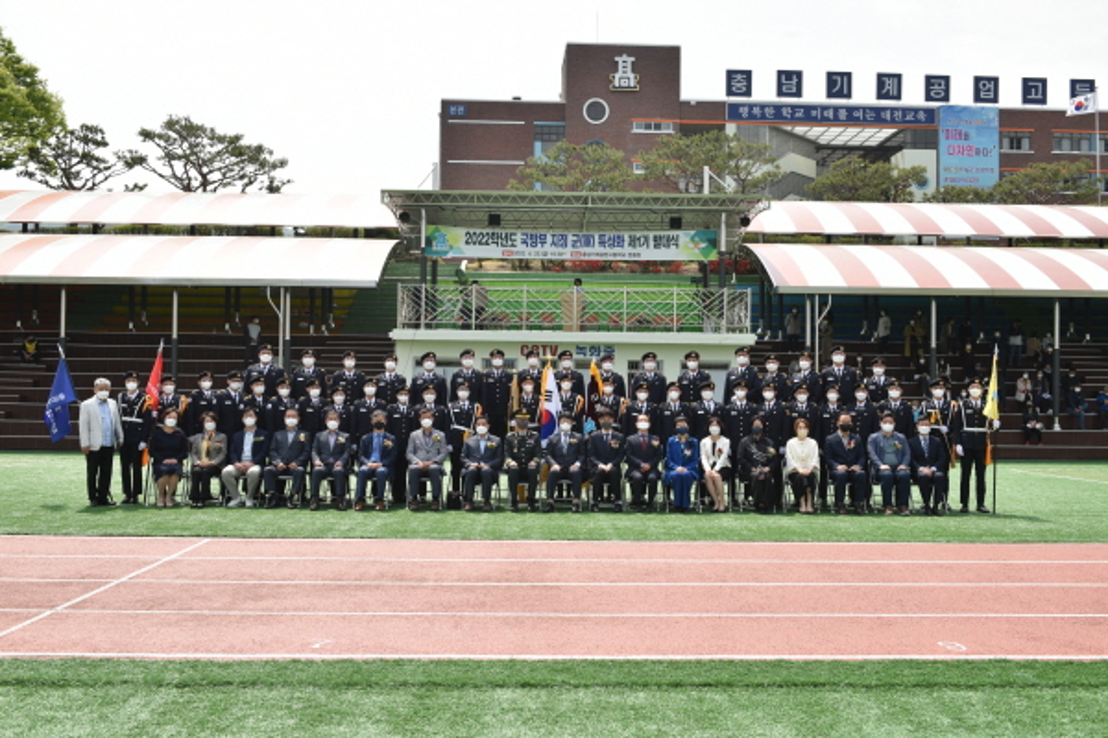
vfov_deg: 38.9
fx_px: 1046
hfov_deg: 55.8
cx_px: 554
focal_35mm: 34
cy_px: 369
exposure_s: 1/125
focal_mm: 34
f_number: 10
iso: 100
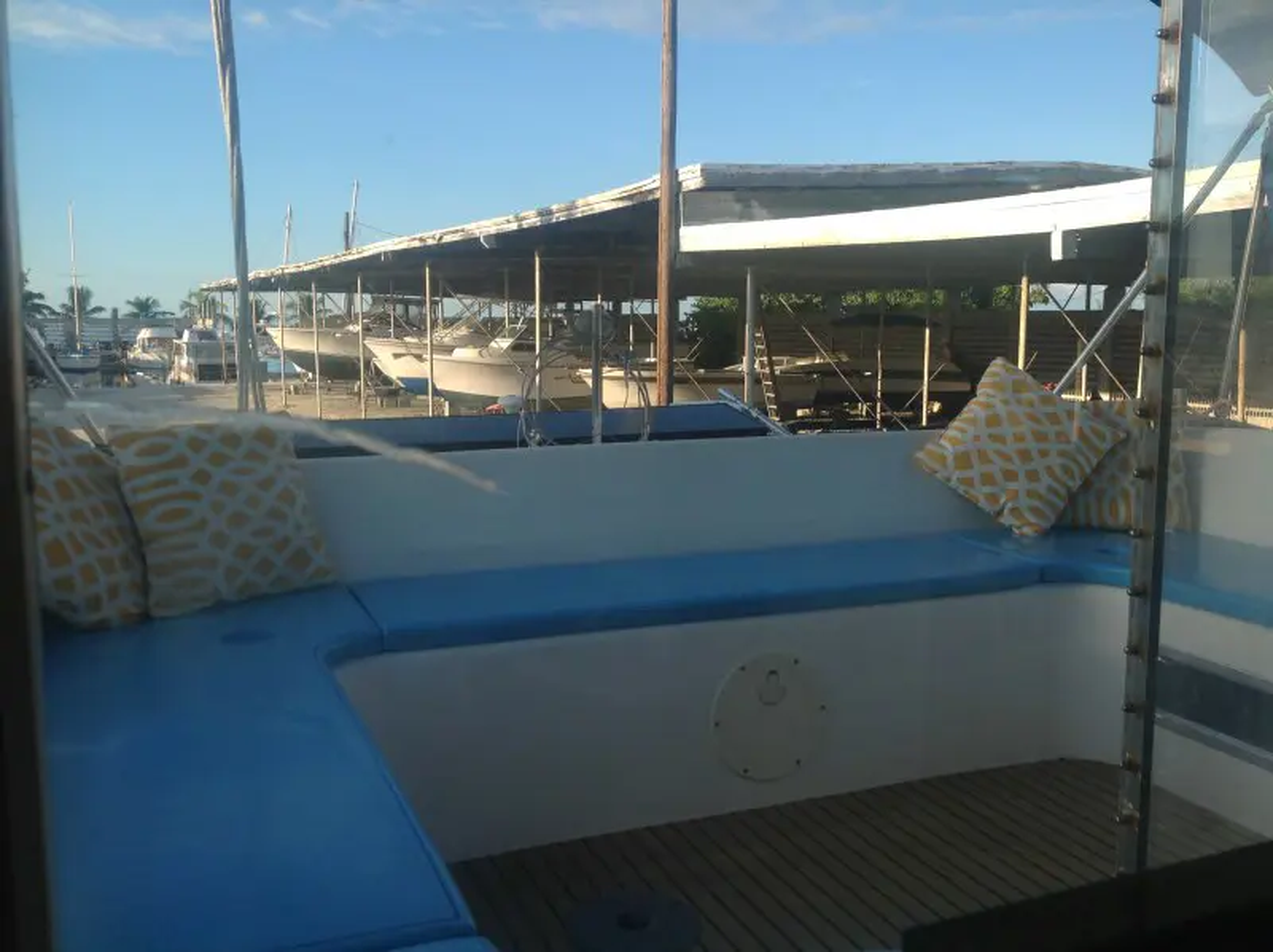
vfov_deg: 40.6
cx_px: 636
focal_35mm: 35
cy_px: 476
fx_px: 1286
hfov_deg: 52.7
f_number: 2.4
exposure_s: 1/775
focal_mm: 4.28
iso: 50
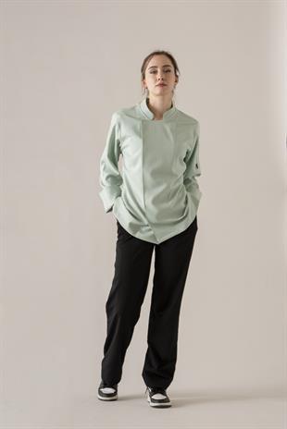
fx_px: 1385
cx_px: 144
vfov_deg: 17.6
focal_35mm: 116
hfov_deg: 11.8
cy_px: 214
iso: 320
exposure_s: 1/160
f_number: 11
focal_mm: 116
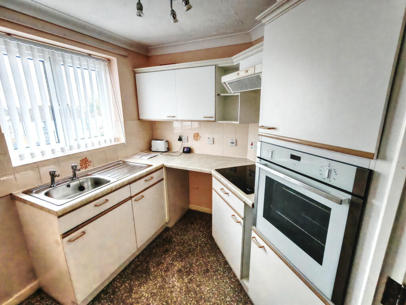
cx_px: 203
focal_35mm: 16
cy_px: 152
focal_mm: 2
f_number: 2.2
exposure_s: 1/20
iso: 160
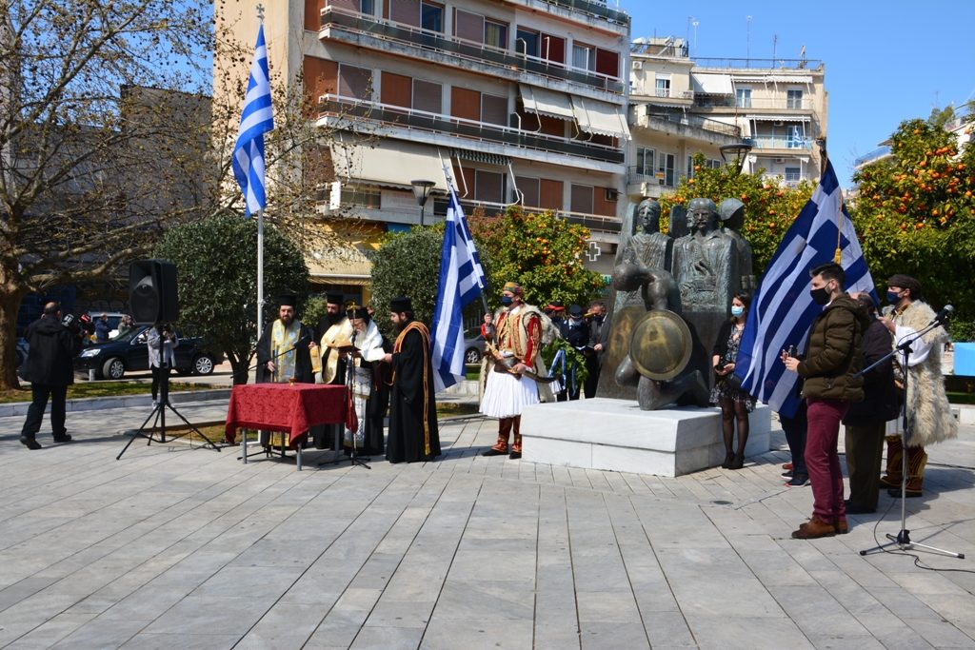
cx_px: 488
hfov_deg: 57.2
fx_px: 894
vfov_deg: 40.0
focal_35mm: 33
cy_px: 325
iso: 180
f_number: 11
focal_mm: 22
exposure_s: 1/125
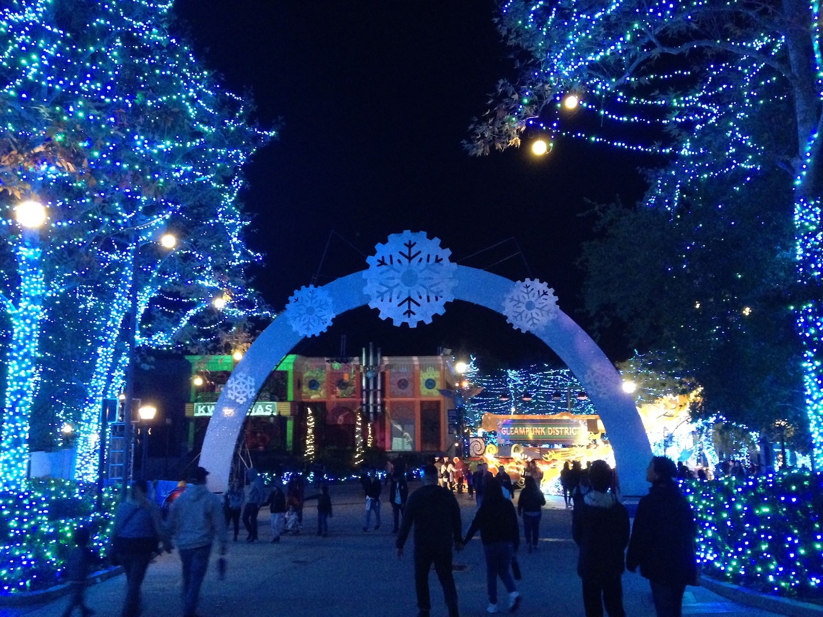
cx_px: 412
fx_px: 785
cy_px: 308
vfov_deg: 42.9
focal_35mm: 33
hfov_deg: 55.4
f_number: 2.4
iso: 640
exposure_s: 1/15
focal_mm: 4.12
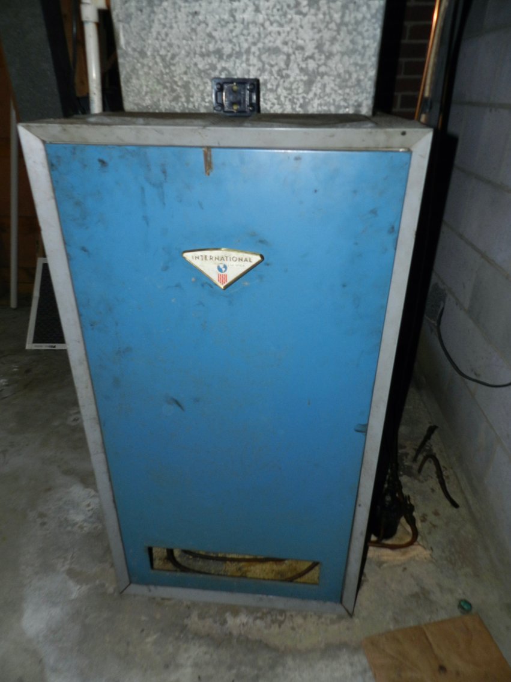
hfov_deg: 58.9
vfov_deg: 73.9
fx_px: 453
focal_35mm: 23
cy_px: 341
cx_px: 256
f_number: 3.4
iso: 200
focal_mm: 4
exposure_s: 1/30
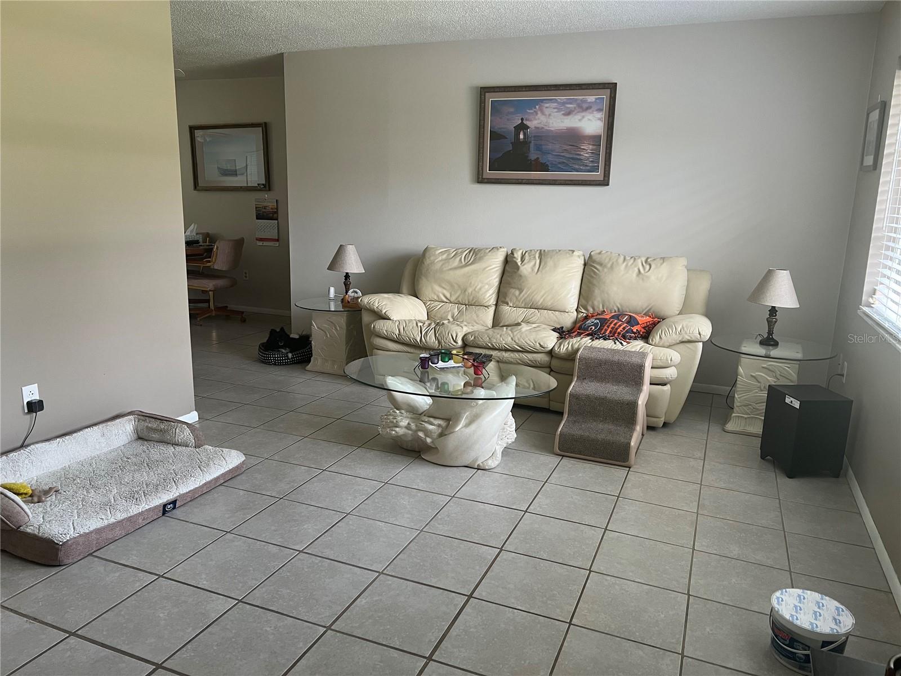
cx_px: 450
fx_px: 677
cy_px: 338
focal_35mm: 26
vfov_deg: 53.1
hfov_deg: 67.3
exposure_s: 1/91
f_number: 1.5
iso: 125
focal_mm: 5.7
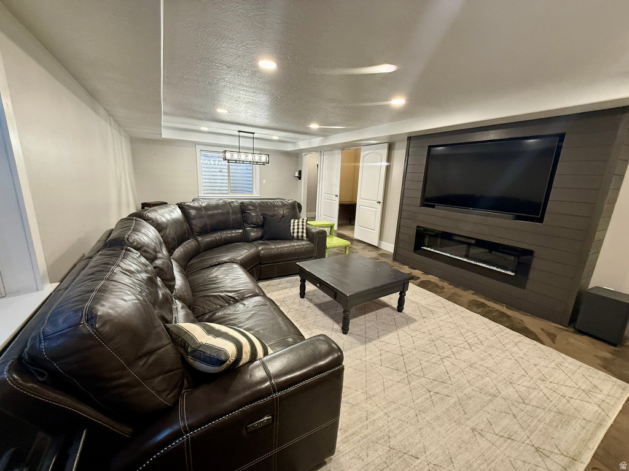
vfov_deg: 85.7
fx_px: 254
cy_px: 236
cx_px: 314
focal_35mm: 14
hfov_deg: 102.1
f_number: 2.2
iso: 200
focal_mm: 2.22
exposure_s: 1/60
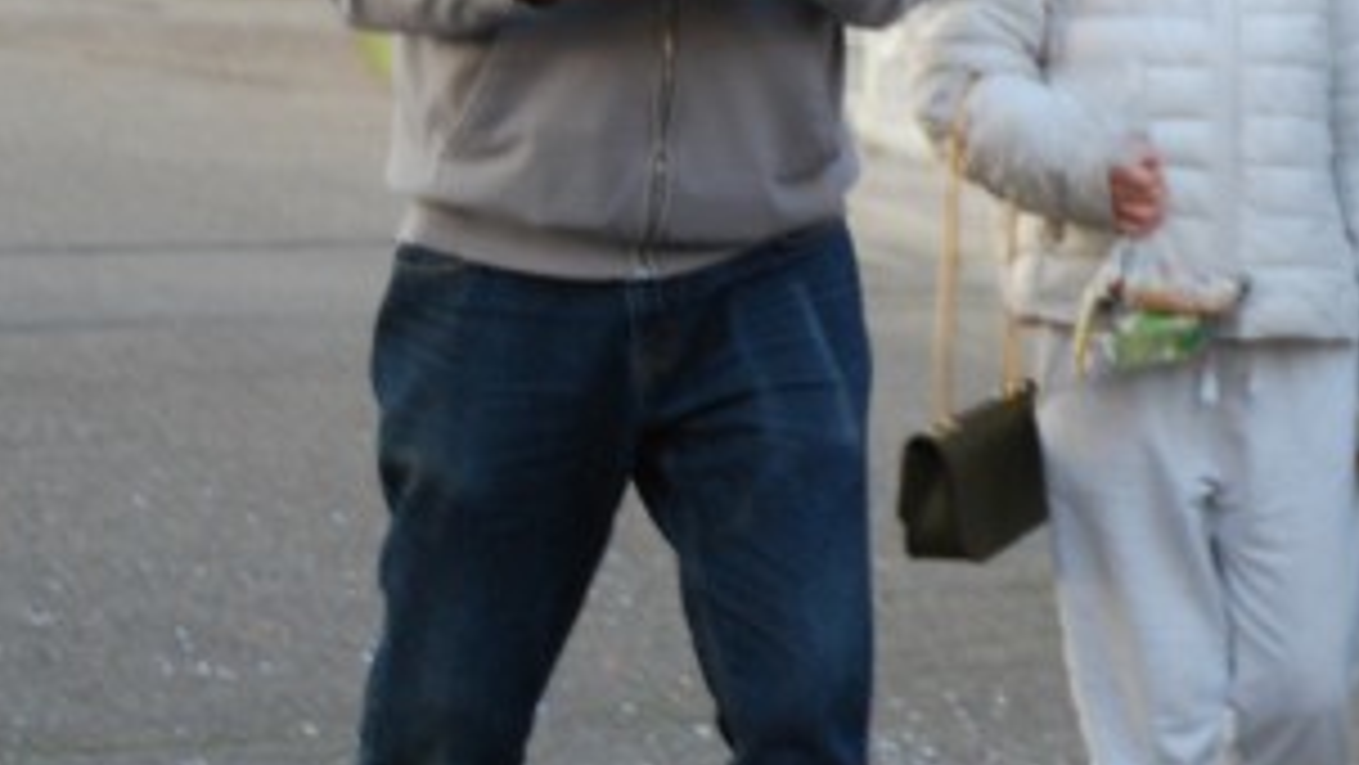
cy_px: -112
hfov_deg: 7.7
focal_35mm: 279
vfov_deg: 4.3
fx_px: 10056
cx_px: 1681
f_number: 5
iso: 400
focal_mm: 60
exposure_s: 1/50
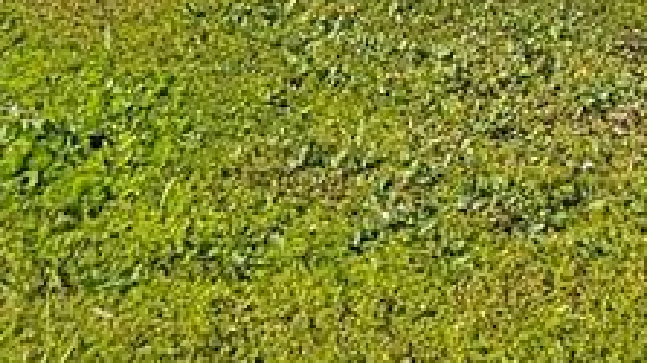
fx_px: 3085
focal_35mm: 180
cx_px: 638
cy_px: -741
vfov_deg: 6.2
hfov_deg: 11.8
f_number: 1.8
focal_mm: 5.4
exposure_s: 1/3390
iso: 25
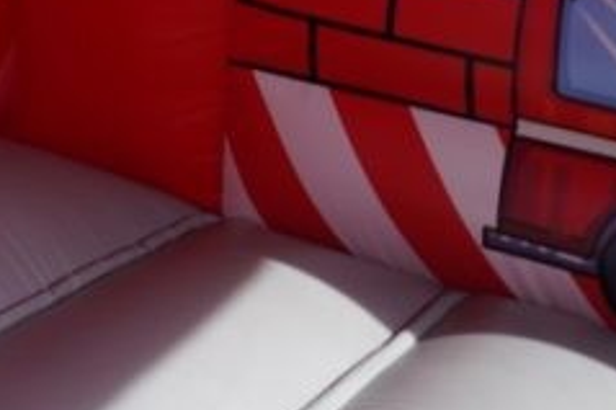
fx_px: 1761
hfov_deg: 15.3
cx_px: -670
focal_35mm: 103
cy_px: -391
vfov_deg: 11.9
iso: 100
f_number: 6.3
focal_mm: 16
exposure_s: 1/100
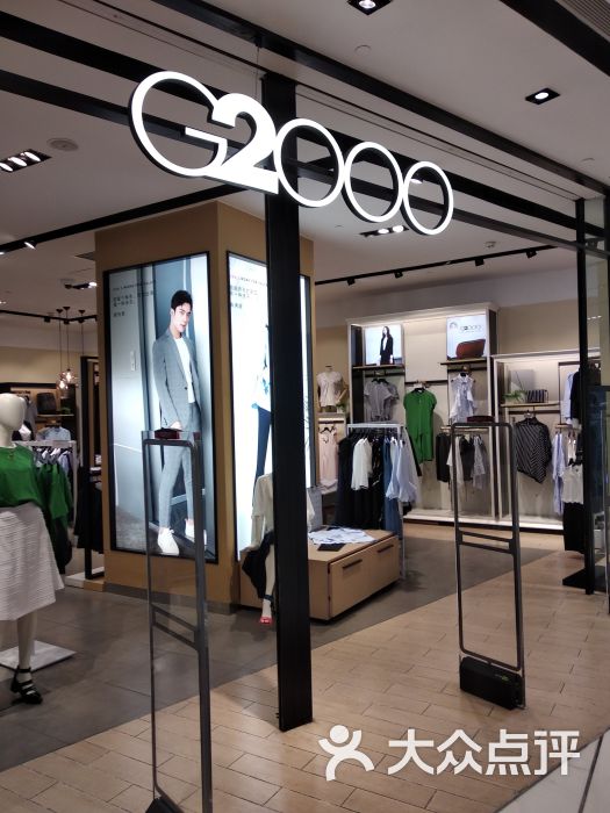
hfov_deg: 53.1
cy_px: 406
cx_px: 305
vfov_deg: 67.3
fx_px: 611
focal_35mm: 26
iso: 160
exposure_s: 1/50
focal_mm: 3.81
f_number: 2.2
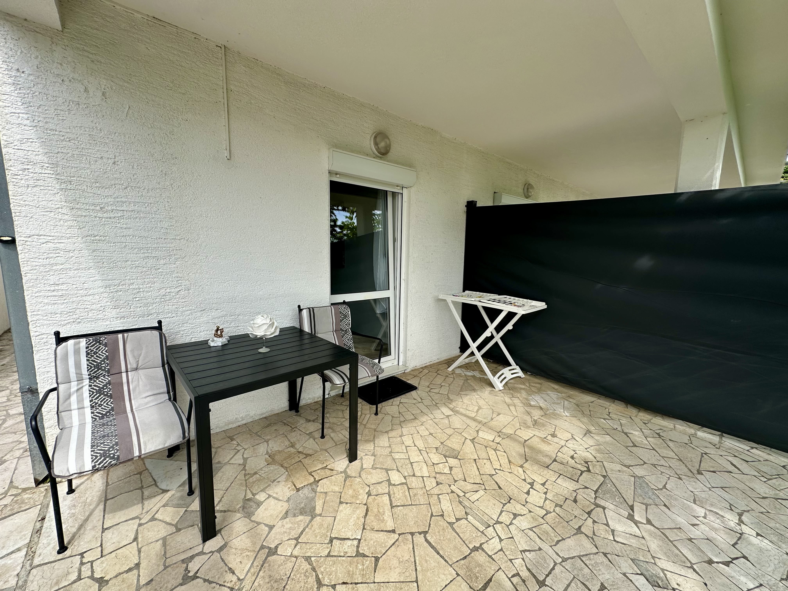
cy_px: 296
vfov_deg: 85.7
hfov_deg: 102.1
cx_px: 394
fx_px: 319
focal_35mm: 14
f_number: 2.2
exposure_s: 1/686
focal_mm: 2.22
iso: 40
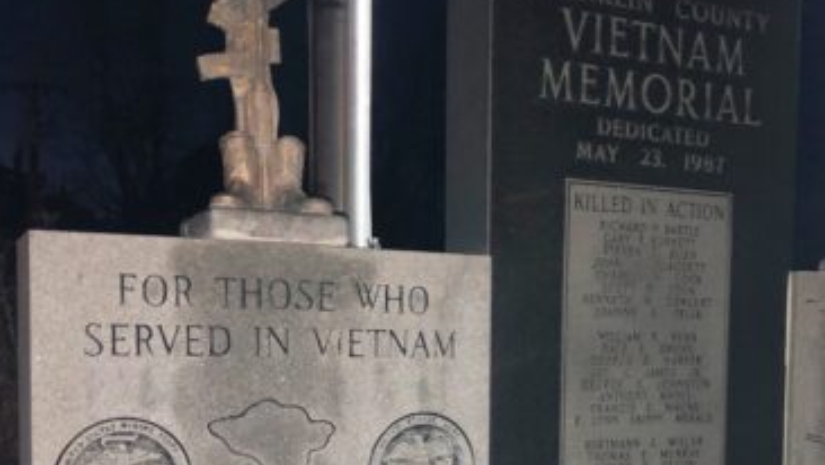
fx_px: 1094
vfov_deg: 23.3
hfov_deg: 41.0
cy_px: 422
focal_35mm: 50
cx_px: 527
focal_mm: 3.99
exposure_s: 1/4
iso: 200
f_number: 1.8
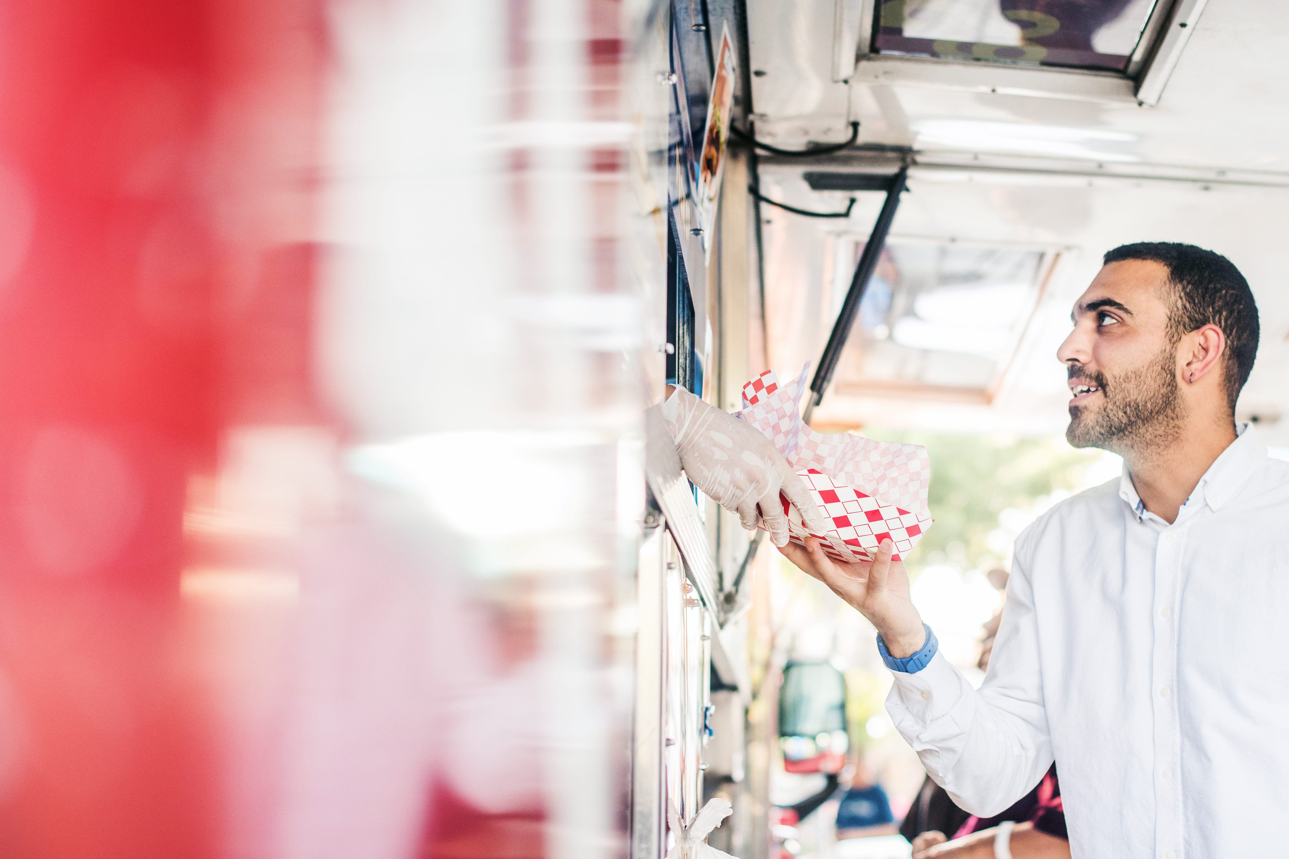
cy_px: 438
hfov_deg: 32.3
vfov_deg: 21.9
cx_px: 781
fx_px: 2220
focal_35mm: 62
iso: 800
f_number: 2.4
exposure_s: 1/500
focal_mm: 50
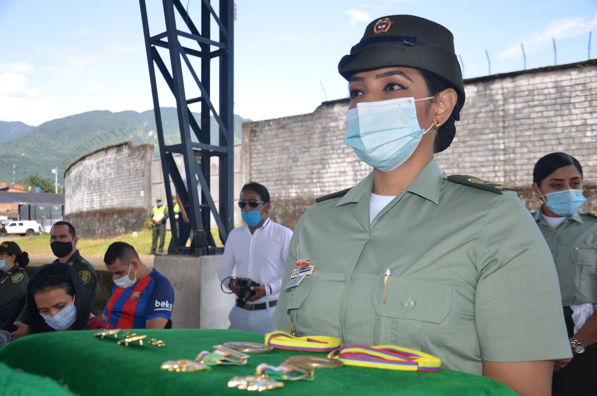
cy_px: 198
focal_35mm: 36
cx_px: 298
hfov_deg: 53.2
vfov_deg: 36.7
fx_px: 596
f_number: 4.5
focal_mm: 24
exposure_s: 1/250
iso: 100
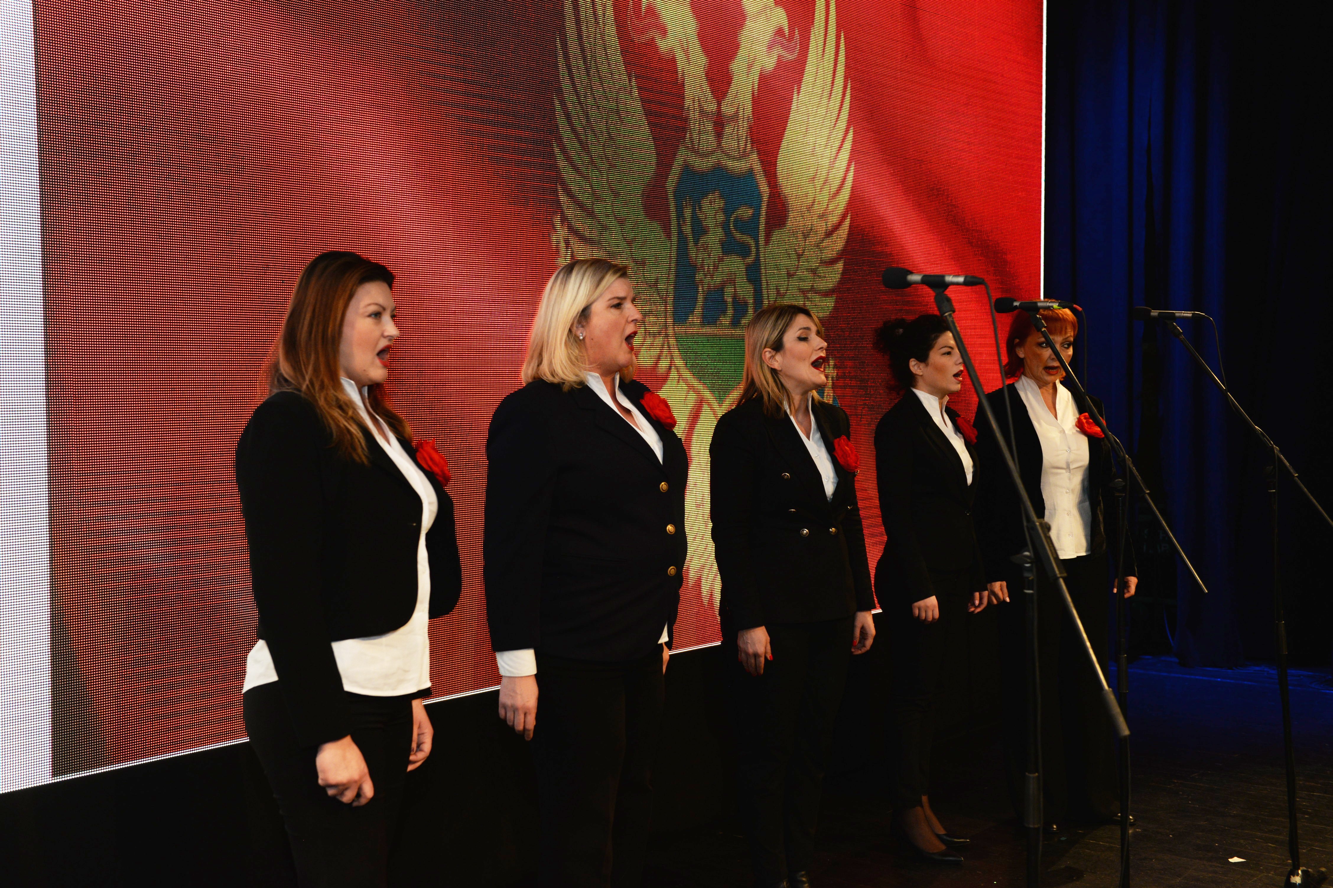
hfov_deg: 41.1
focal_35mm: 48
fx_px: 1777
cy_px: 444
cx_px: 666
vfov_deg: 28.1
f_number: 4.5
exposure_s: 1/200
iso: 800
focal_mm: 48
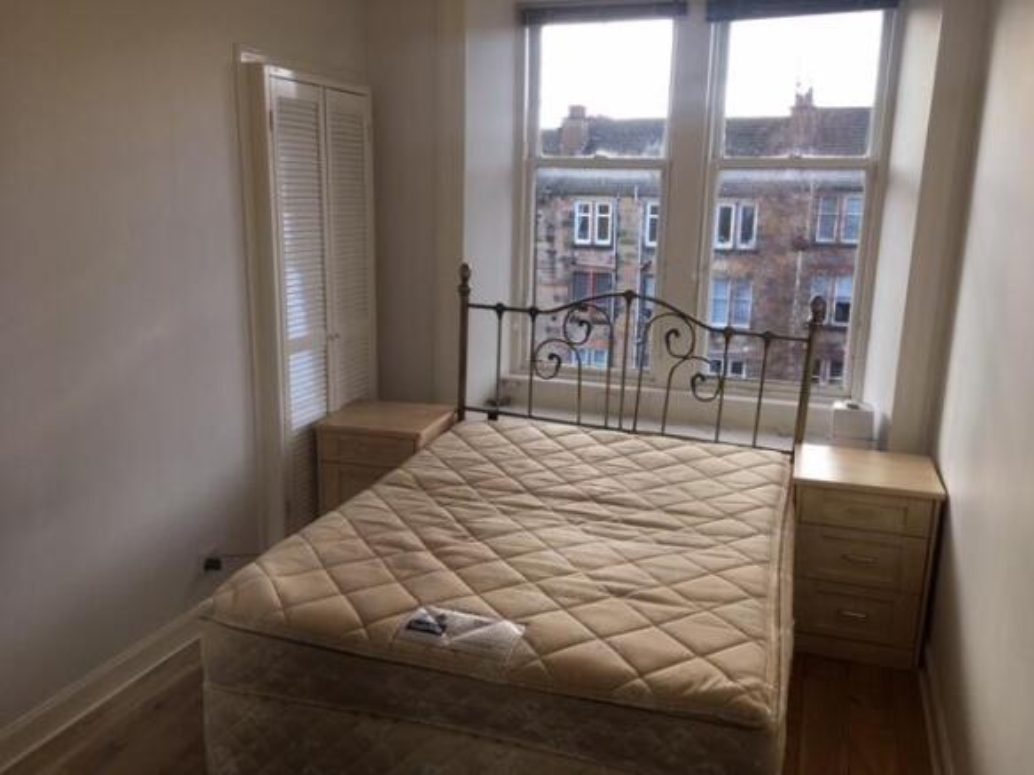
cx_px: 517
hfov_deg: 61.7
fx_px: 866
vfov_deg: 48.2
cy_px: 388
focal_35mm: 29
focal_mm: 4.15
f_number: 2.2
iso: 25
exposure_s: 1/103
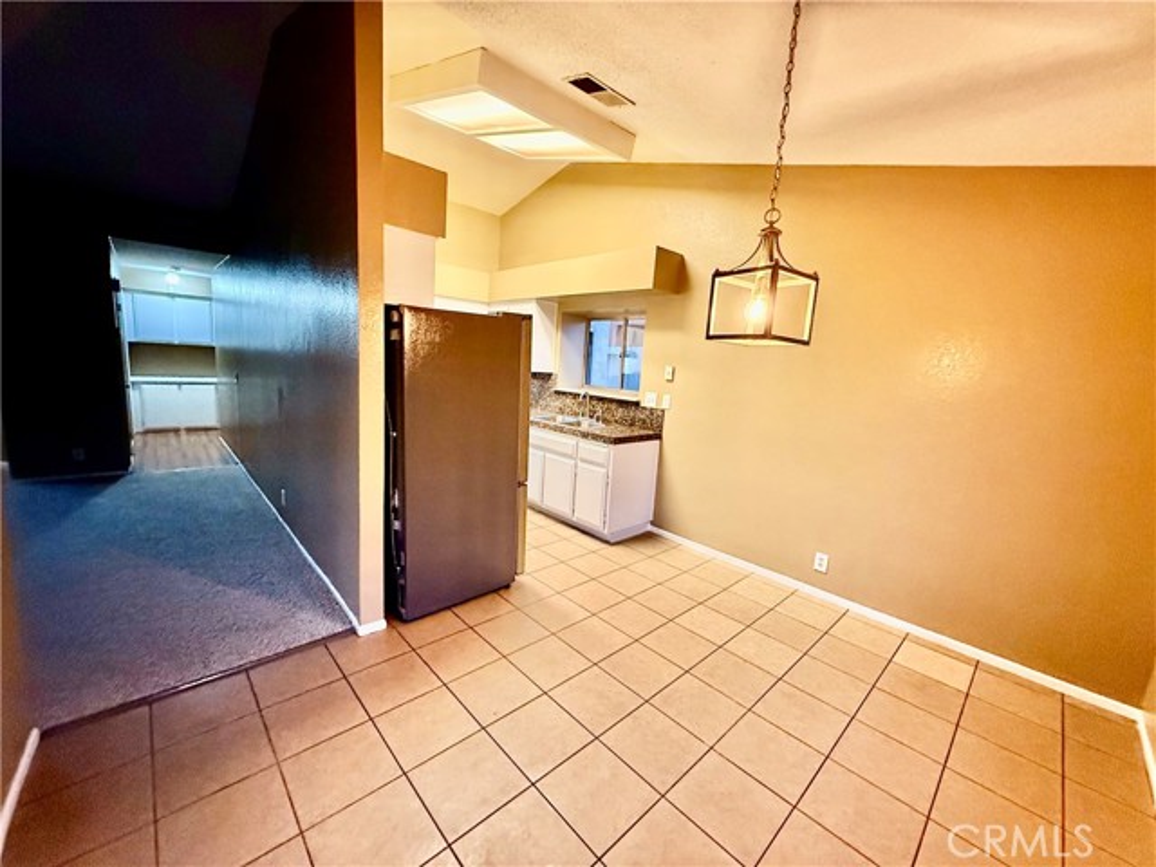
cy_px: 434
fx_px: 468
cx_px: 578
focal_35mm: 14
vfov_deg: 85.7
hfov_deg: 102.1
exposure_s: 1/60
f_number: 2.2
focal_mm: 2.22
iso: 800
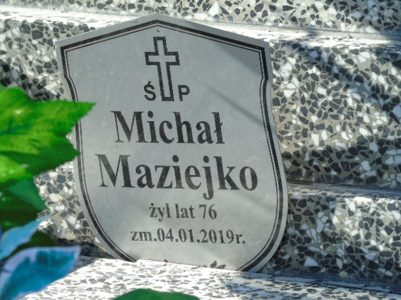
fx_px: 4205
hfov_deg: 5.5
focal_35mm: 363
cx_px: 200
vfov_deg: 4.1
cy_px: 150
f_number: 5.2
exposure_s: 1/125
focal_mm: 65
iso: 80
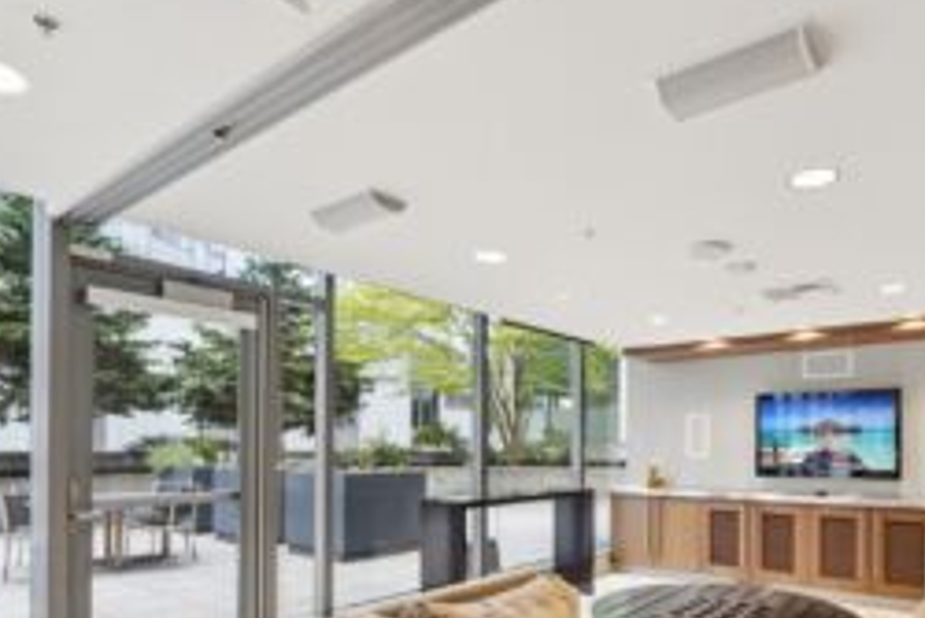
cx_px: 566
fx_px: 617
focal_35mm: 24
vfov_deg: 51.6
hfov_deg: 72.7
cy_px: 439
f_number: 9
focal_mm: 10
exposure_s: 1/5
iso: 250
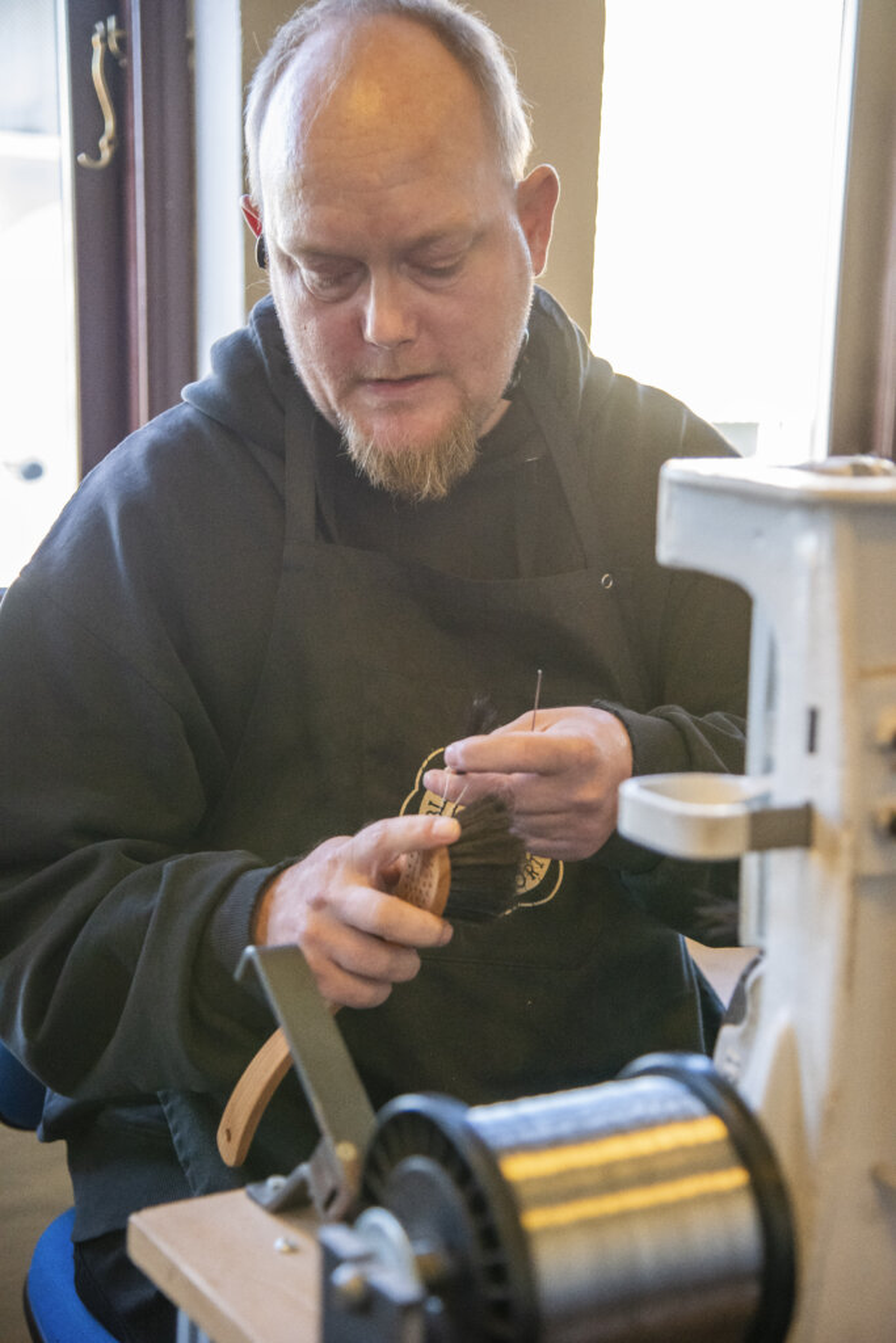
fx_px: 2314
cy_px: 672
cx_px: 448
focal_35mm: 62
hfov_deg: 21.9
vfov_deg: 32.4
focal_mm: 62
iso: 3200
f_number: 4
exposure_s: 1/400
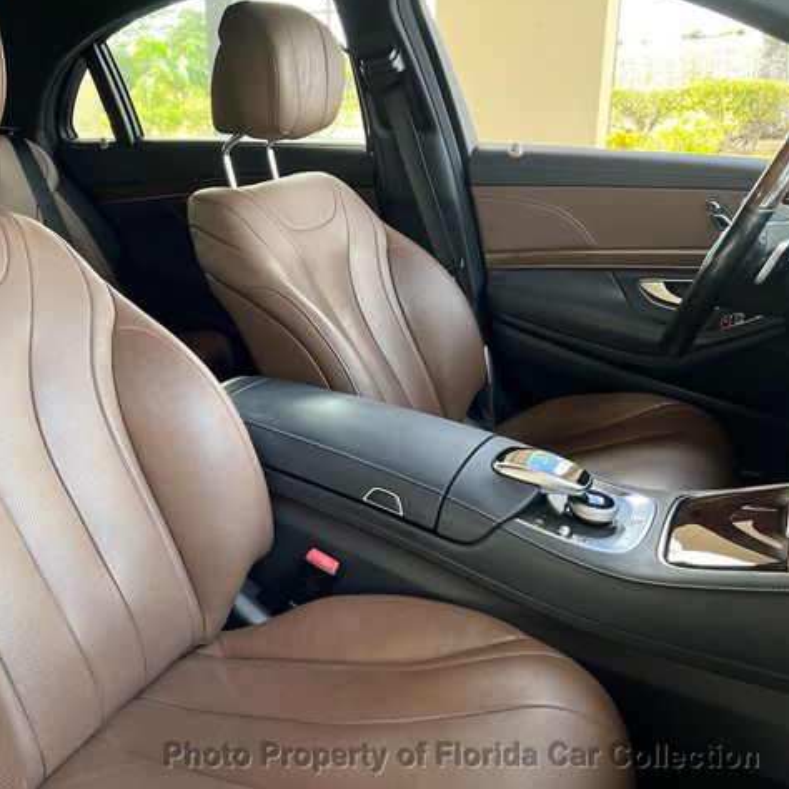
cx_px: 280
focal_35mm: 31
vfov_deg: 52.5
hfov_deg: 51.8
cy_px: 391
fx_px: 799
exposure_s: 1/121
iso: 100
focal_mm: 5.7
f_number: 1.5
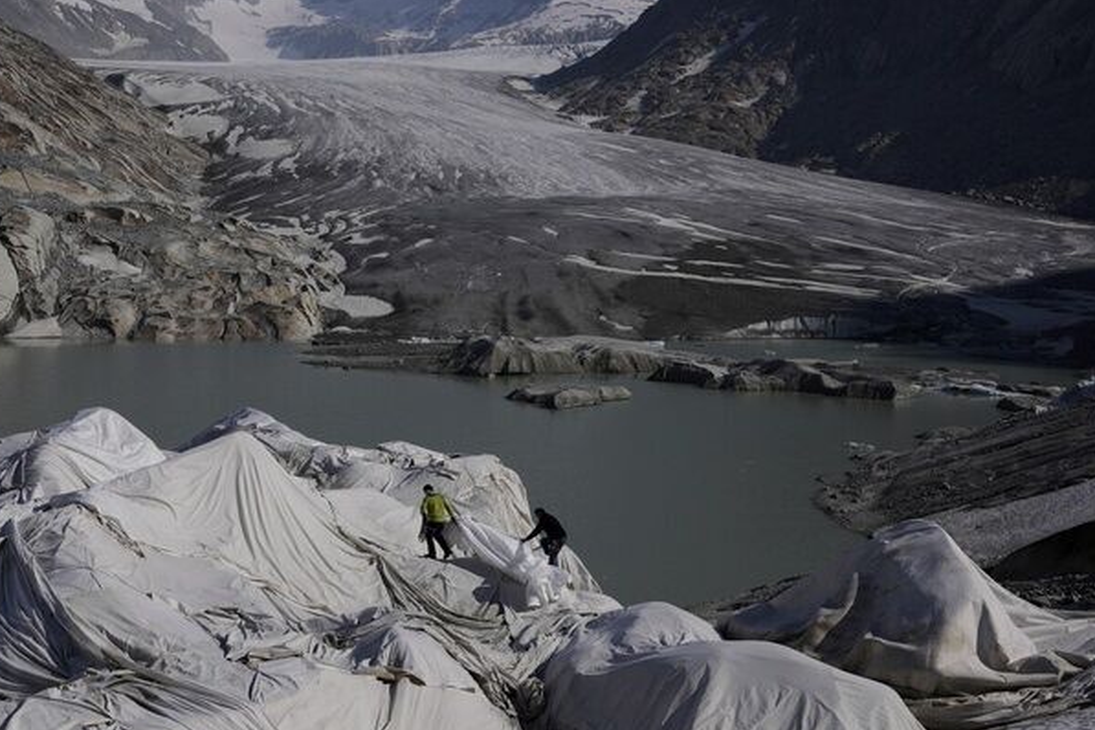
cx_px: 383
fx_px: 1460
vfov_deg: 28.1
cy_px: 377
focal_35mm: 48
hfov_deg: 40.7
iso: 200
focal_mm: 28
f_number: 7.1
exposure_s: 1/2000
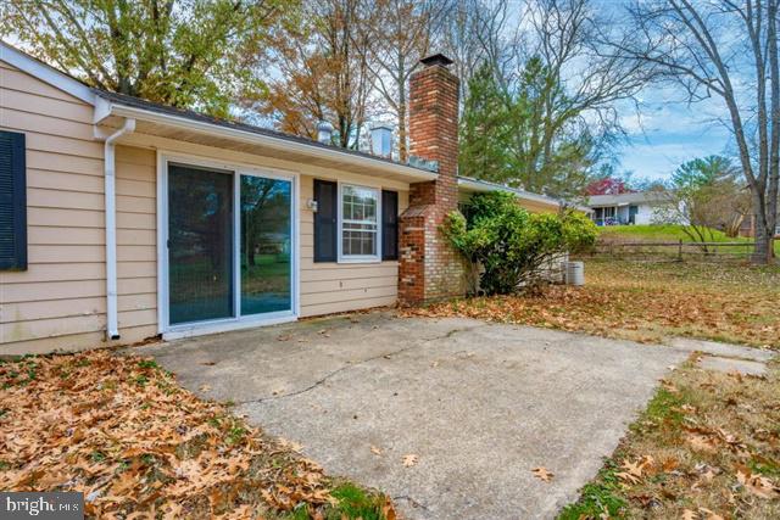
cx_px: 390
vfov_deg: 63.2
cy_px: 260
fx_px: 423
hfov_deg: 85.4
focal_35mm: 20
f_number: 8
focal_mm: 19.5
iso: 64
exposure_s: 1/40
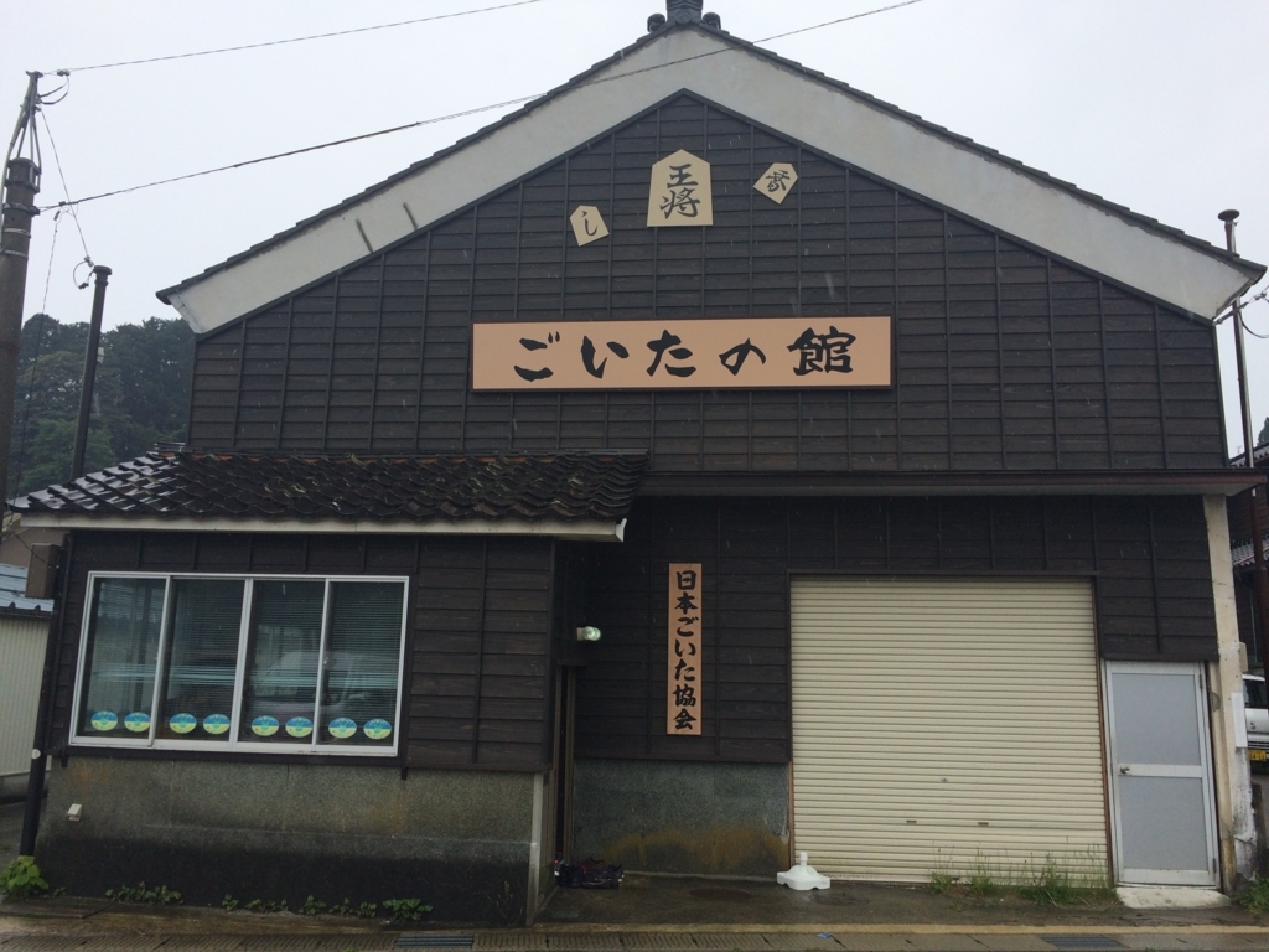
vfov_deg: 48.2
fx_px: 1063
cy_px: 476
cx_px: 634
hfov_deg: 61.7
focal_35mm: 29
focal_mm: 4.15
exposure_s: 1/789
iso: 32
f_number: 2.2
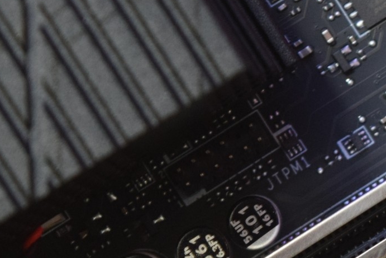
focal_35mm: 225
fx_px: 2413
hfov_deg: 9.0
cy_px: 315
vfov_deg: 6.1
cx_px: 552
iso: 1600
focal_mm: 48
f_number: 5.3
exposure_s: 1/15
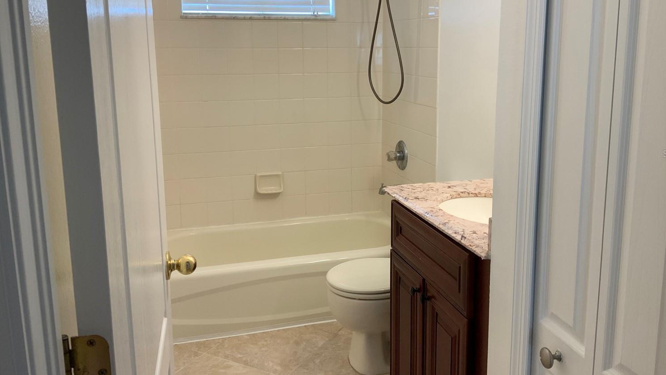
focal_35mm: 34
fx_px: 600
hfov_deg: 58.0
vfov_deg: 34.5
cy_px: 153
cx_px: 347
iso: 50
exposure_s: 1/60
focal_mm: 3
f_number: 1.8
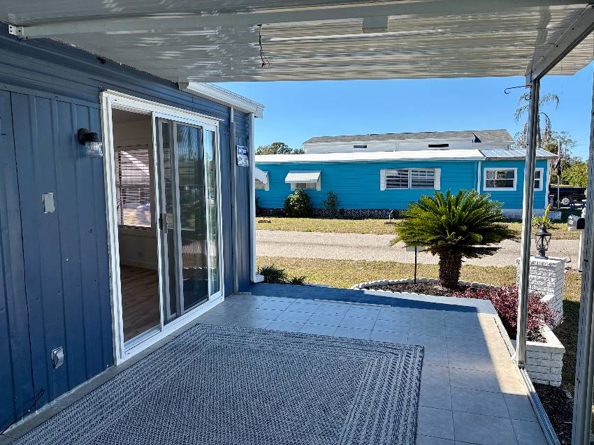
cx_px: 297
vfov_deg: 53.0
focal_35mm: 26
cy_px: 222
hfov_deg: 67.3
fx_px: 446
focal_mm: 5.96
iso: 50
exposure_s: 1/1901
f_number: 1.6
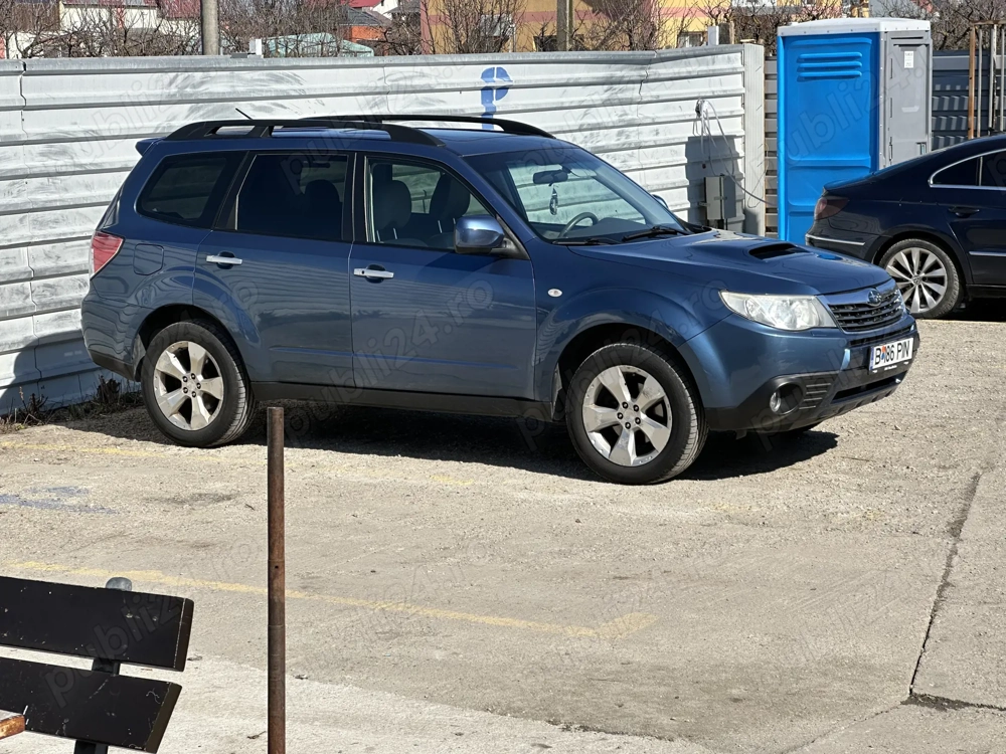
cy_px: 377
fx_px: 2238
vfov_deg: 19.1
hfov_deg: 25.3
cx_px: 503
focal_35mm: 77
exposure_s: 1/943
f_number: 2.8
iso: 32
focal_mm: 9
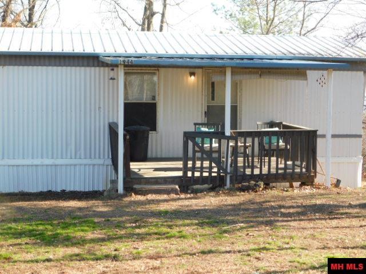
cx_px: 183
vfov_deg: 22.3
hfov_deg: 29.4
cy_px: 137
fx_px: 698
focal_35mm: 66
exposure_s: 1/200
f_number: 4.2
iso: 125
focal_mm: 11.7
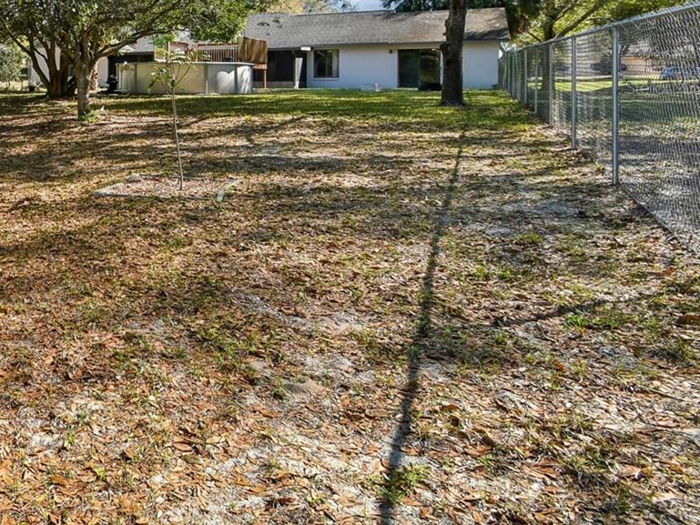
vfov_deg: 44.0
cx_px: -22
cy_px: 87
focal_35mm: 30
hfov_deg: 47.9
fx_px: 607
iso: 100
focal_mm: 10
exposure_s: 1/125
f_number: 7.1
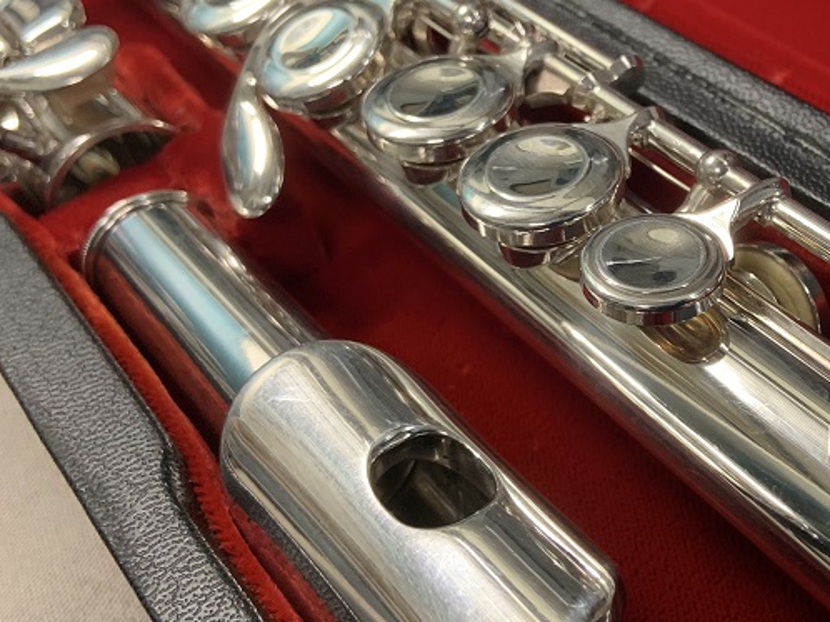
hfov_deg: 39.2
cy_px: 268
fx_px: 1126
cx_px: 637
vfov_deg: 30.8
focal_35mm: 47
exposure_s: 1/50
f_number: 1.8
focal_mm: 4.25
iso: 250
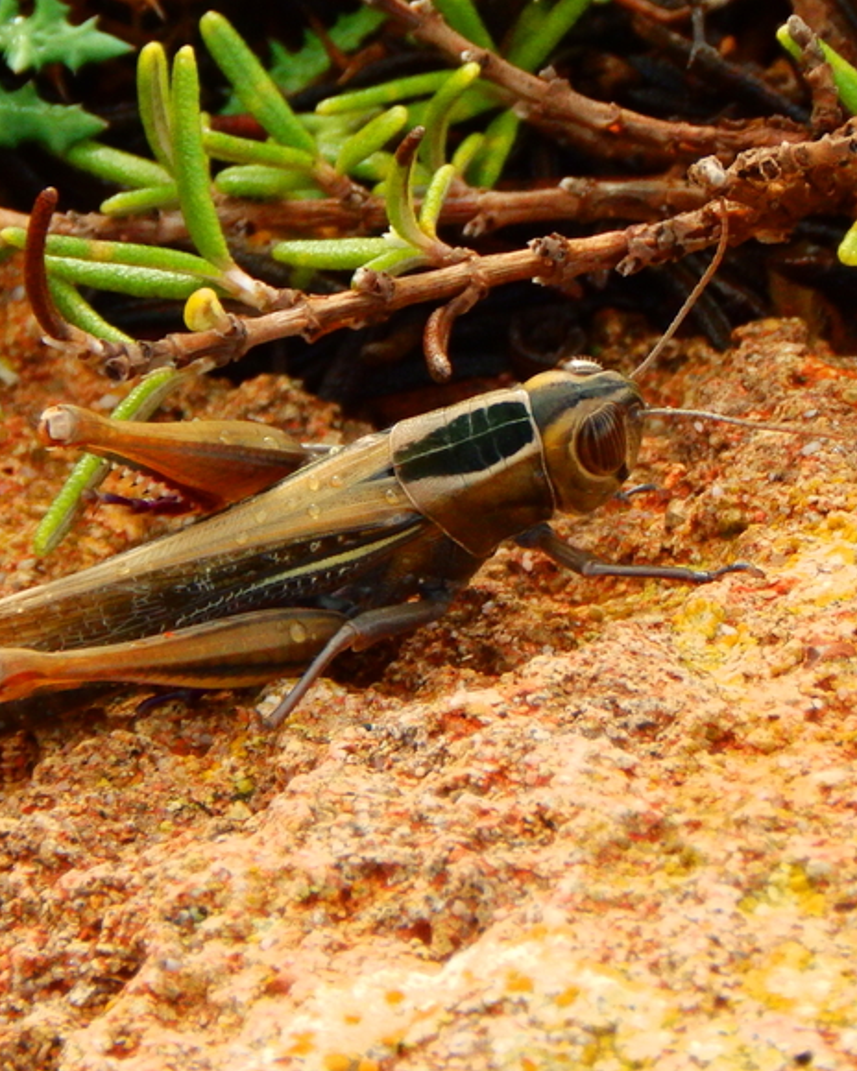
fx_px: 32022
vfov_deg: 1.9
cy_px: 531
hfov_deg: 1.5
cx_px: 395
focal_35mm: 1010
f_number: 5.7
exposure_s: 1/160
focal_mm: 94.1
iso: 250
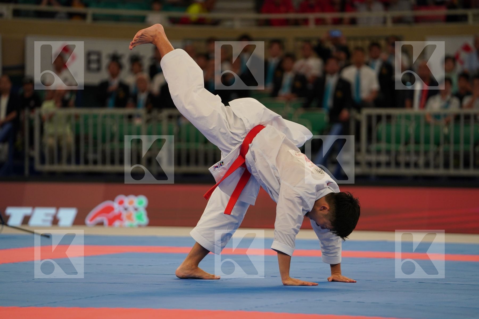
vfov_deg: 7.3
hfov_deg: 10.9
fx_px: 2515
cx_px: 240
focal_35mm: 189
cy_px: 160
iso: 1250
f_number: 2.8
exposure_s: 1/1000
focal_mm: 189
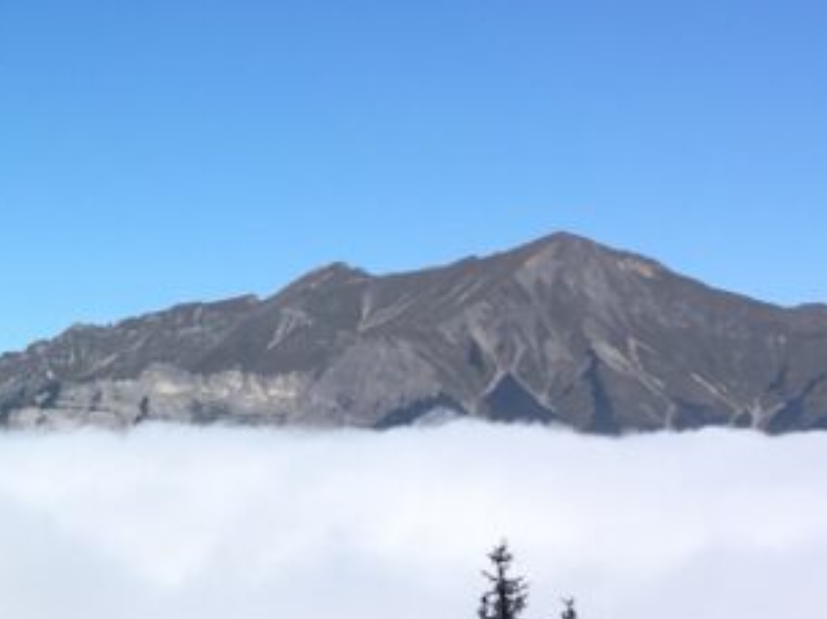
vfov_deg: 15.1
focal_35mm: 98
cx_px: -409
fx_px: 2340
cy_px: 327
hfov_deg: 17.9
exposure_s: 1/3205
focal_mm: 4.15
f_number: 2.2
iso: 25
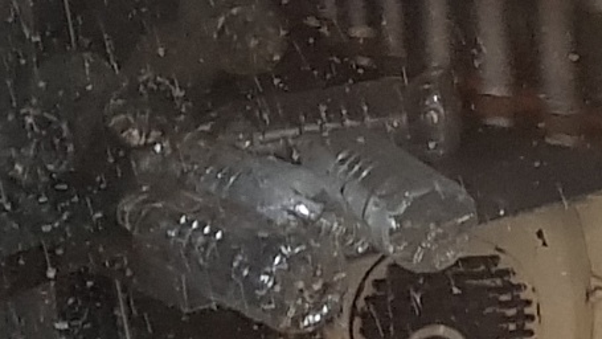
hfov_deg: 9.6
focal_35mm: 203
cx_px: 1376
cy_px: -159
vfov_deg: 5.9
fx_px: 3241
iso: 250
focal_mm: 4.3
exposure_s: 1/17
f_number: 1.7
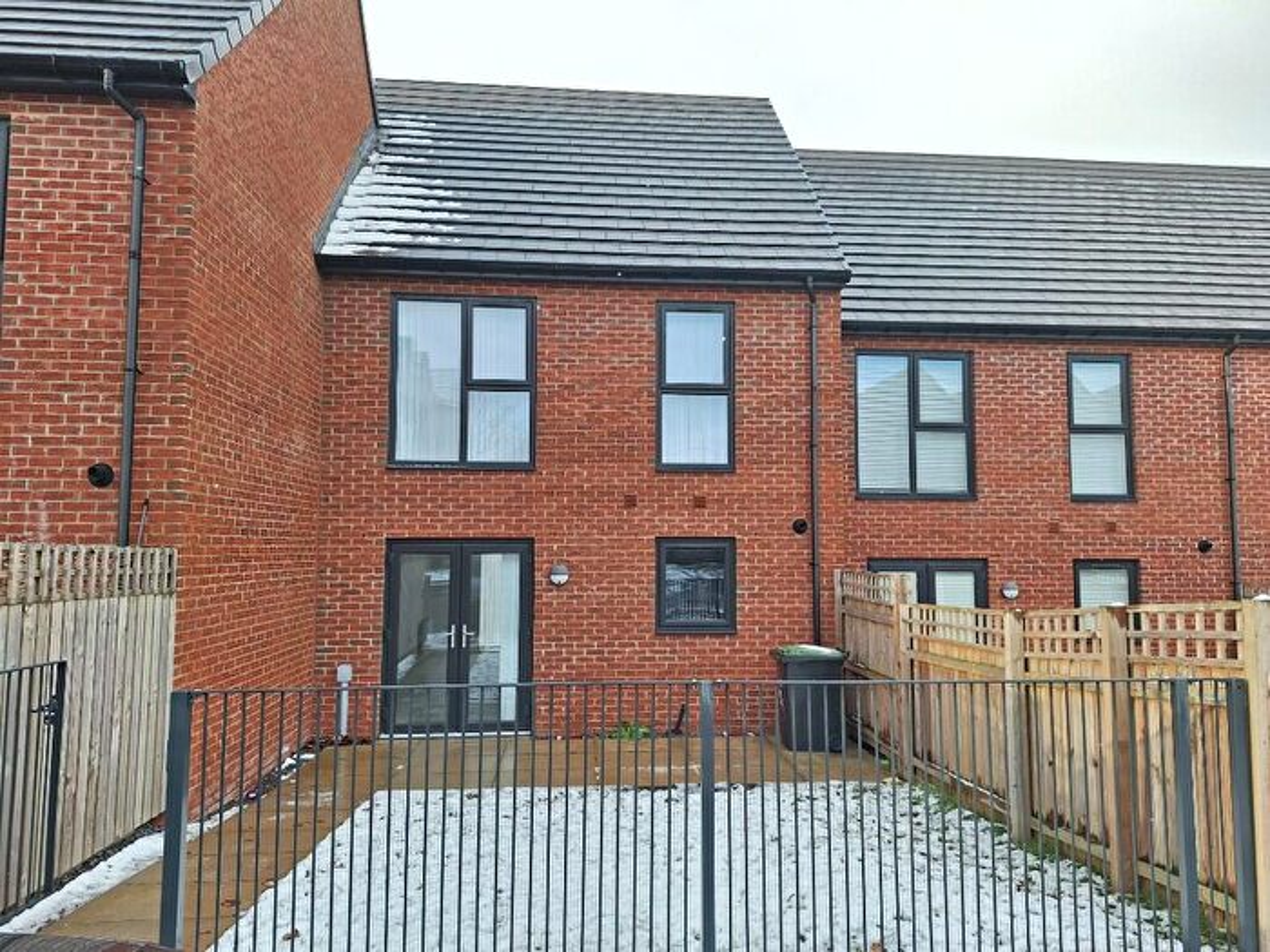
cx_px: 635
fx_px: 844
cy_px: 476
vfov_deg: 58.9
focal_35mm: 23
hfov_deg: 73.9
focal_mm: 5.54
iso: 40
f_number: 1.8
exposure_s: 1/664
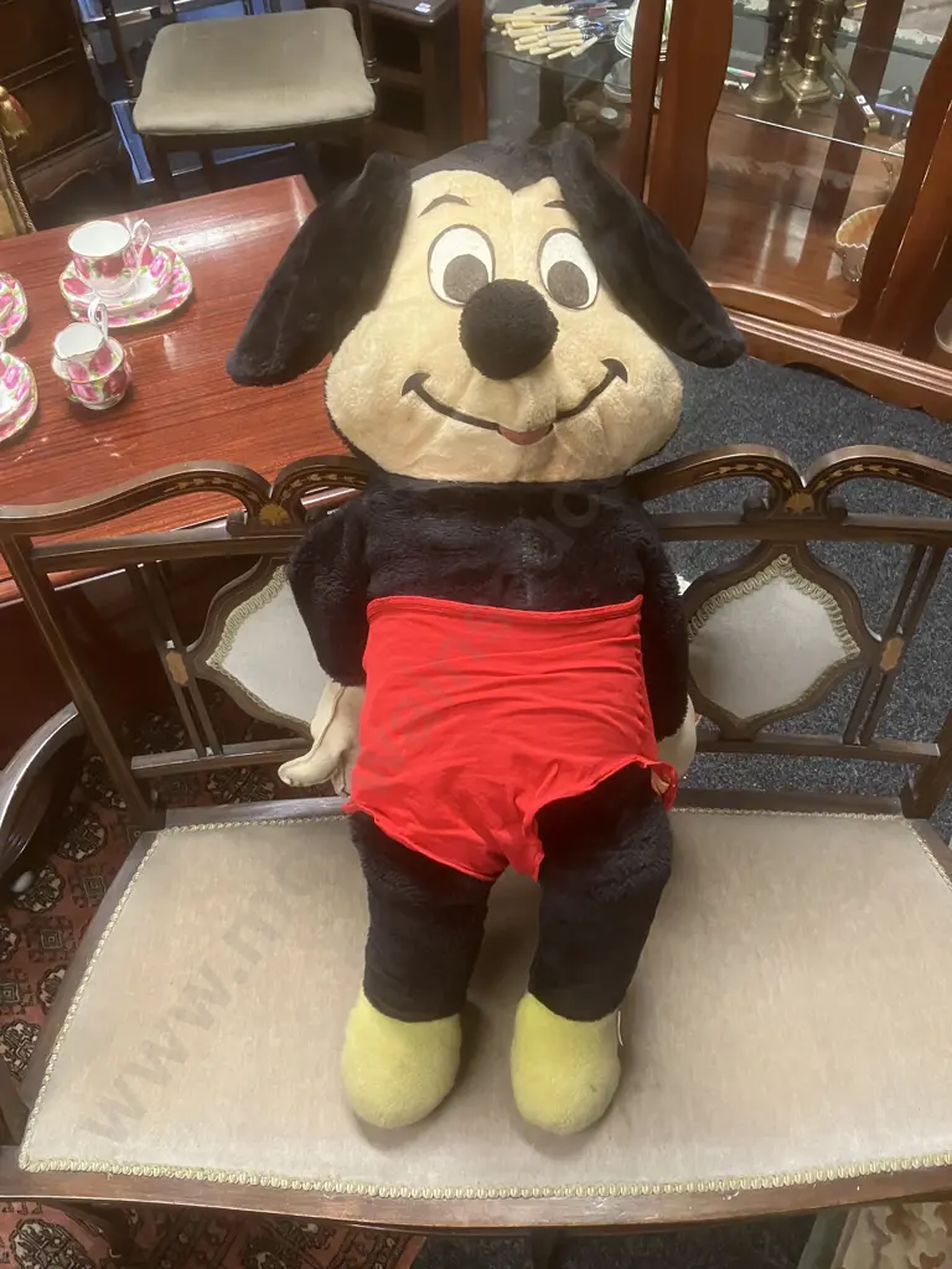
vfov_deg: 63.4
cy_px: 634
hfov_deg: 49.7
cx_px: 476
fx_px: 1027
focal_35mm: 28
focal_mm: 3.99
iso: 320
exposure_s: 1/49
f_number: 1.8
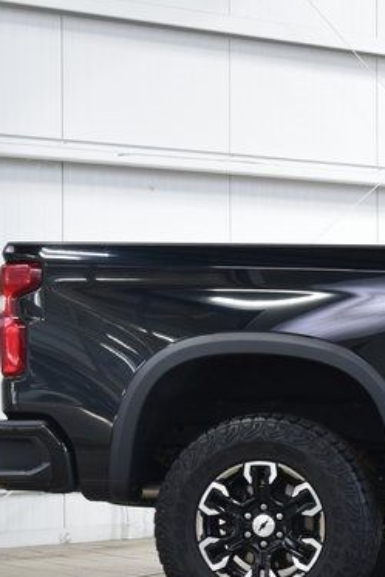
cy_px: 400
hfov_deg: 10.7
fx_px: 1913
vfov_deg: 17.1
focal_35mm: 119
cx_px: 728
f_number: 6.3
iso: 720
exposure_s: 1/15
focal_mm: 29
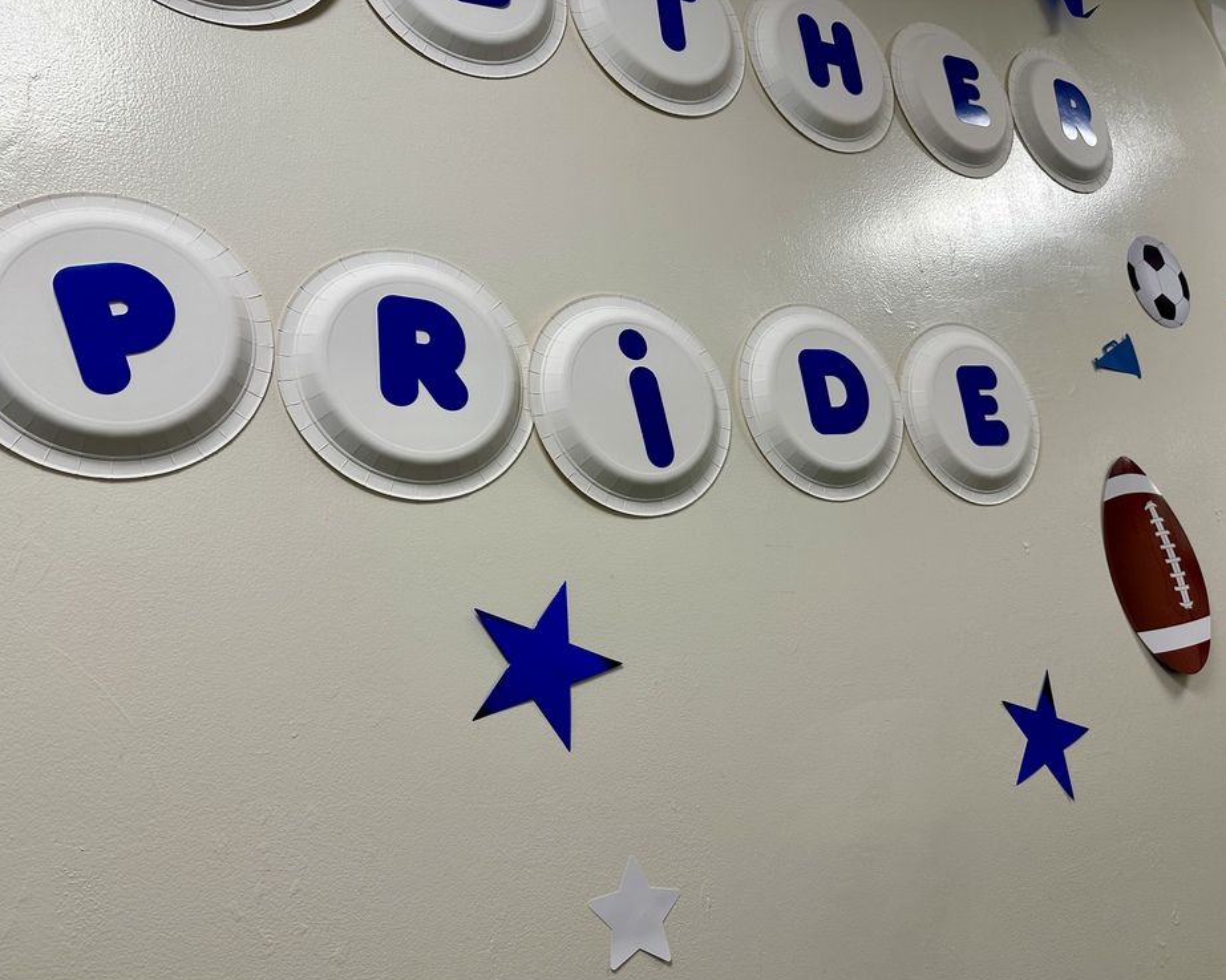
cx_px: 627
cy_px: 506
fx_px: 943
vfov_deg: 54.9
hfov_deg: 66.0
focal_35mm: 26
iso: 64
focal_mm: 6.86
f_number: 1.78
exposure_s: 1/120
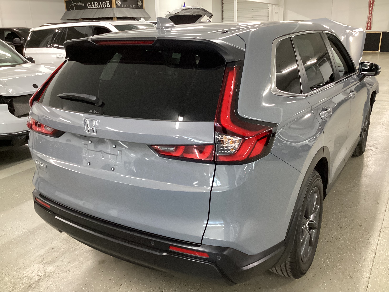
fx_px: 348
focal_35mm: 31
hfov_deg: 58.4
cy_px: 146
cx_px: 194
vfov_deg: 45.4
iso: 320
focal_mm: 3.3
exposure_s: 1/40
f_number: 2.4
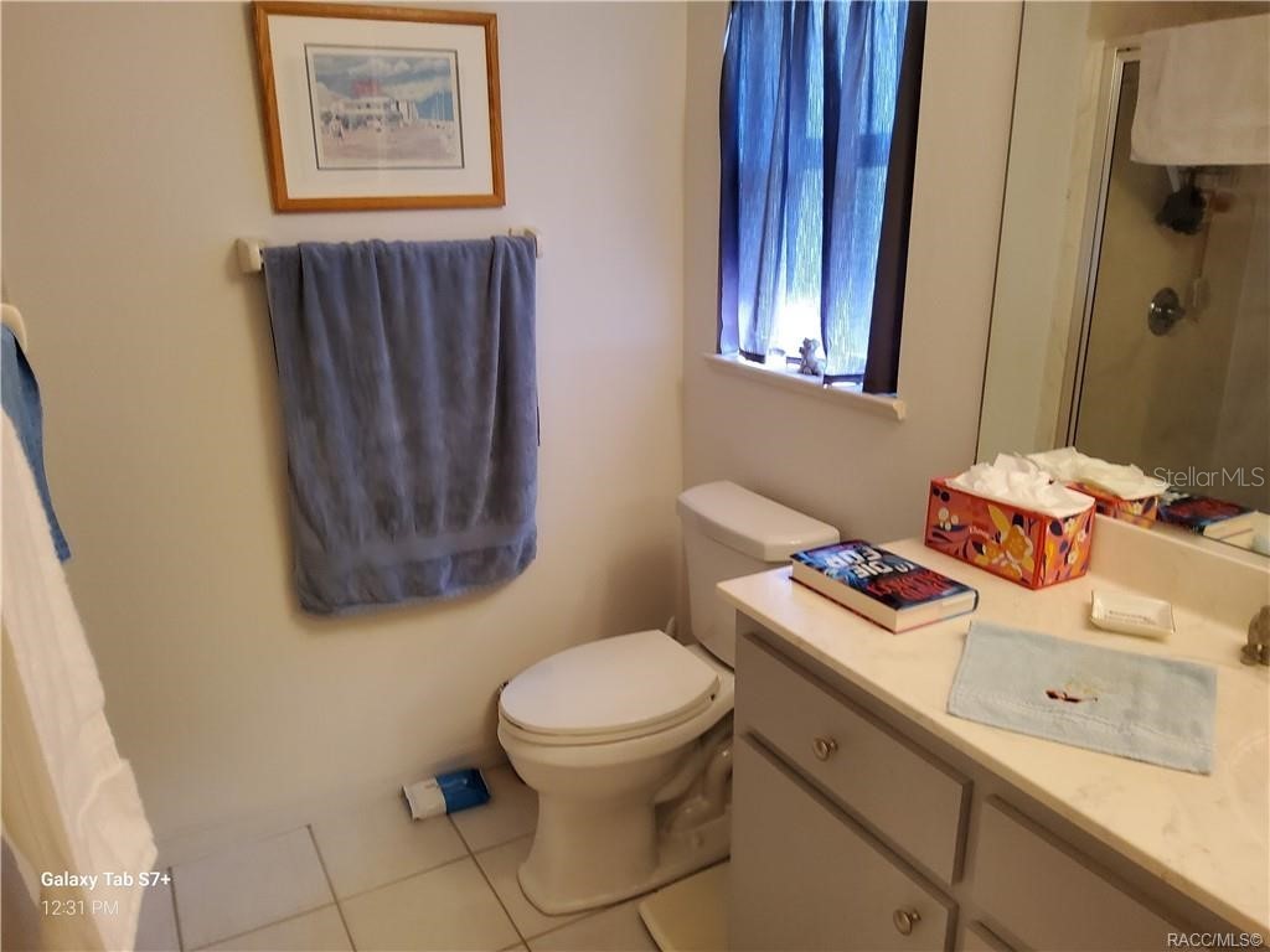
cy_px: 476
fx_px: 954
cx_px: 635
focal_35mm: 26
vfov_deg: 53.1
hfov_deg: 67.3
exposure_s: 1/40
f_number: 2
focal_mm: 3.08
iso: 320
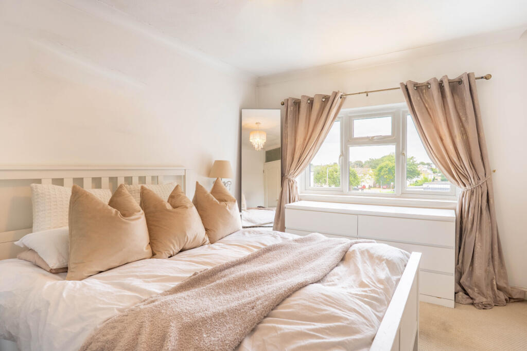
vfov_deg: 60.7
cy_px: 176
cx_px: 264
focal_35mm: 20
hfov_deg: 82.6
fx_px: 300
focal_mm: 20.5
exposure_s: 1/125
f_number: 8
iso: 320
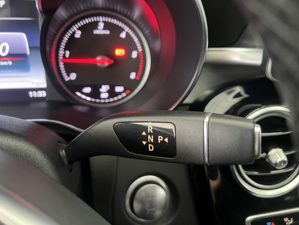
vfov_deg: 53.1
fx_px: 225
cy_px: 112
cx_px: 150
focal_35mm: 26
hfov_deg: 67.3
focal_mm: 5.7
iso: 400
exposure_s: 1/34
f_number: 1.5
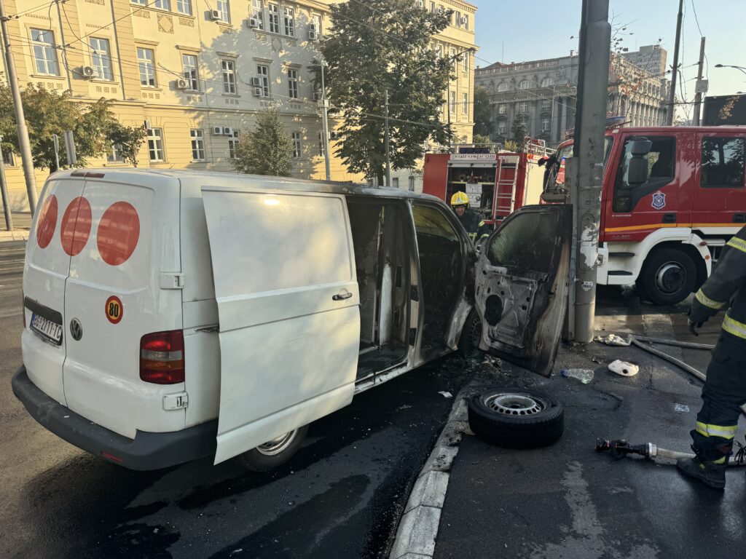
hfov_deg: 71.6
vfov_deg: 56.8
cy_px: 280
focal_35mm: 24
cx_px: 373
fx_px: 517
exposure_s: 1/1395
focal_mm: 6.76
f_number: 1.78
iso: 80
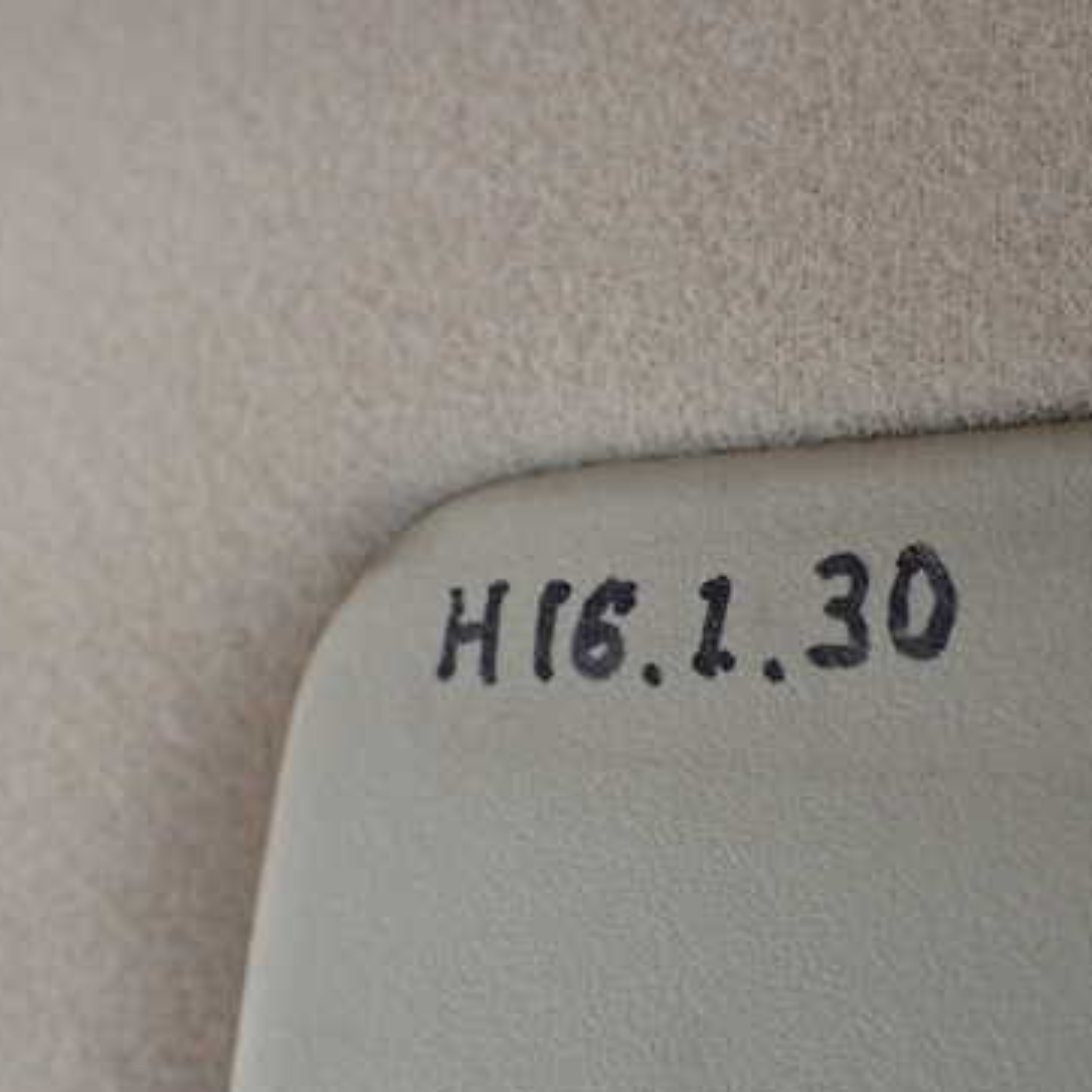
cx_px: 715
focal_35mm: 44
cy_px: 606
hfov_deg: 38.0
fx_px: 1570
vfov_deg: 38.3
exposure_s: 1/125
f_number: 2.3
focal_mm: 5.4
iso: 500
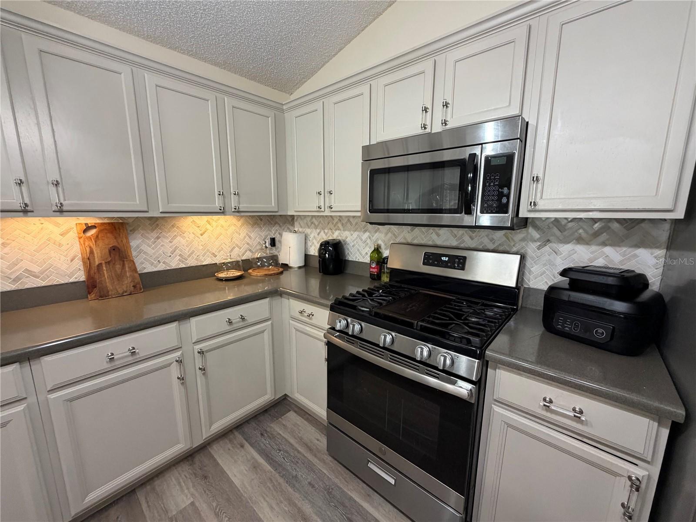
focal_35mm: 14
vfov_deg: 85.7
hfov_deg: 102.1
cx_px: 348
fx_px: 281
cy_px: 261
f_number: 2.2
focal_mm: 2.22
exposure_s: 1/60
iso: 250
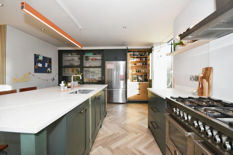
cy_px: 78
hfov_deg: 100.4
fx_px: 97
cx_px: 116
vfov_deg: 77.3
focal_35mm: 15
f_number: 8
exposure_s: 1/100
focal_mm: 10
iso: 400
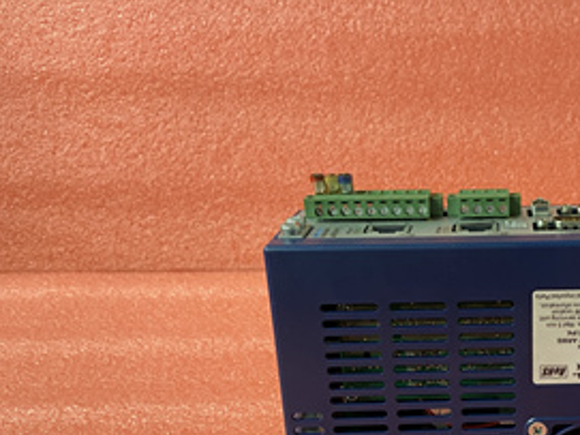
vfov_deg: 29.2
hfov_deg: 37.3
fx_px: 804
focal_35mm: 48
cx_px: 512
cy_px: 376
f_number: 1.8
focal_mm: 4.25
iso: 250
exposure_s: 1/50
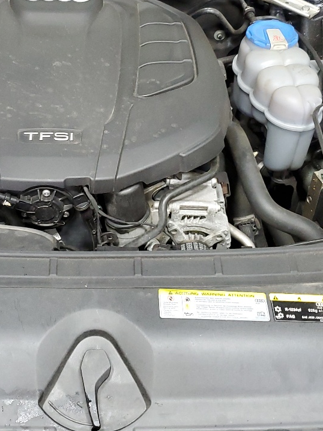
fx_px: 721
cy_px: 135
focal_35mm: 58
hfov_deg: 25.1
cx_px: 99
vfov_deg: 32.9
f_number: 1.5
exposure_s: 1/60.2
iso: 195
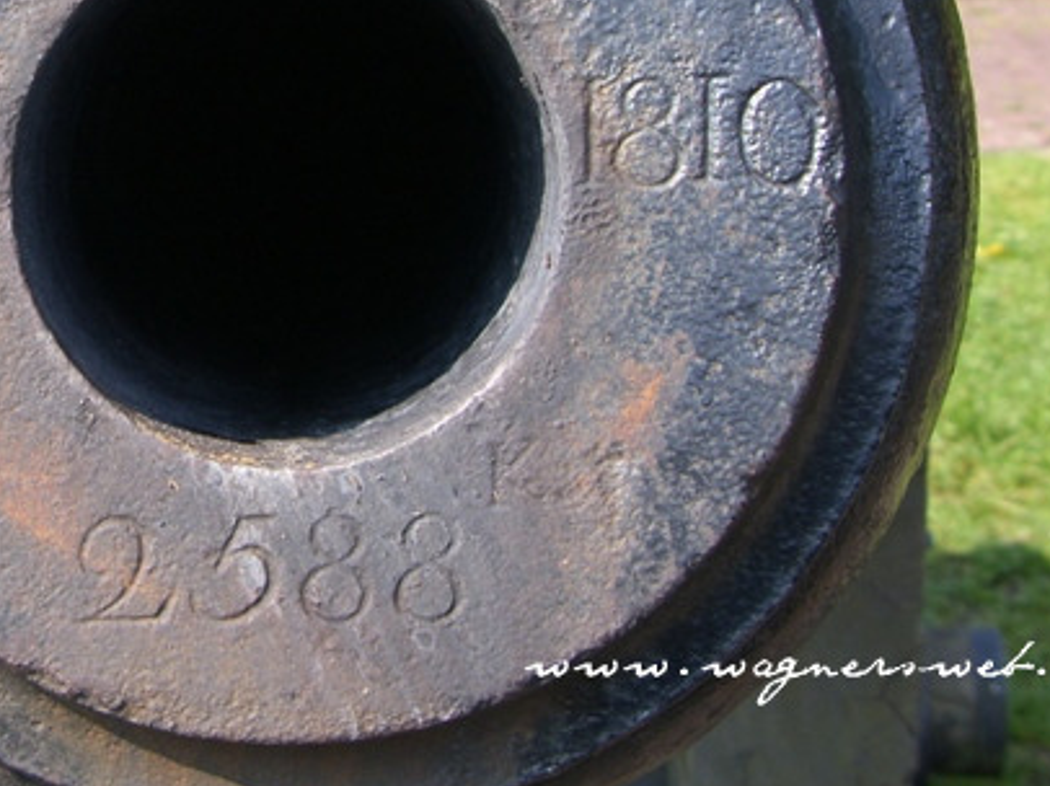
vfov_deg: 10.7
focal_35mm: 138
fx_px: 4183
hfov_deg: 14.2
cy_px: 142
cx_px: 176
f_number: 4.6
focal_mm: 18
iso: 50
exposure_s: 1/200
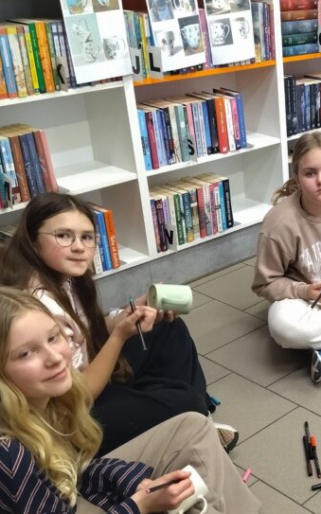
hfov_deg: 22.2
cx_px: 381
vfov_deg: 37.4
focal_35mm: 54
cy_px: 306
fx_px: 756
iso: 344
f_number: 1.79
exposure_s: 1/33
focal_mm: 4.74
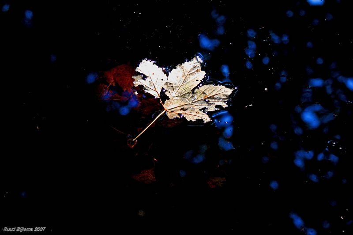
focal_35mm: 150
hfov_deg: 13.7
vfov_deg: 9.1
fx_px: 1470
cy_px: 118
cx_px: 176
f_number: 8
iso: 400
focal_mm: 100
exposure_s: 1/125
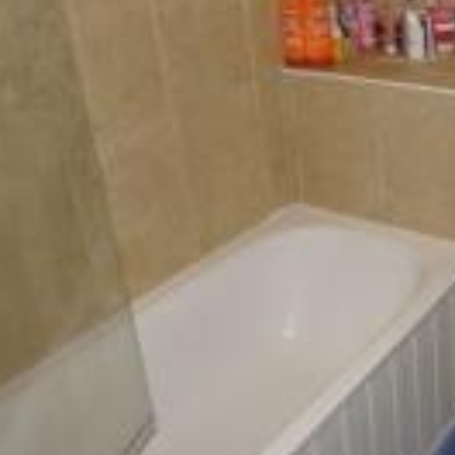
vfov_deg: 36.3
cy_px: 143
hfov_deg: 34.6
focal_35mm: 46
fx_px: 684
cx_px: 414
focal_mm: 10
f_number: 4
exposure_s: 1/60
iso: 800
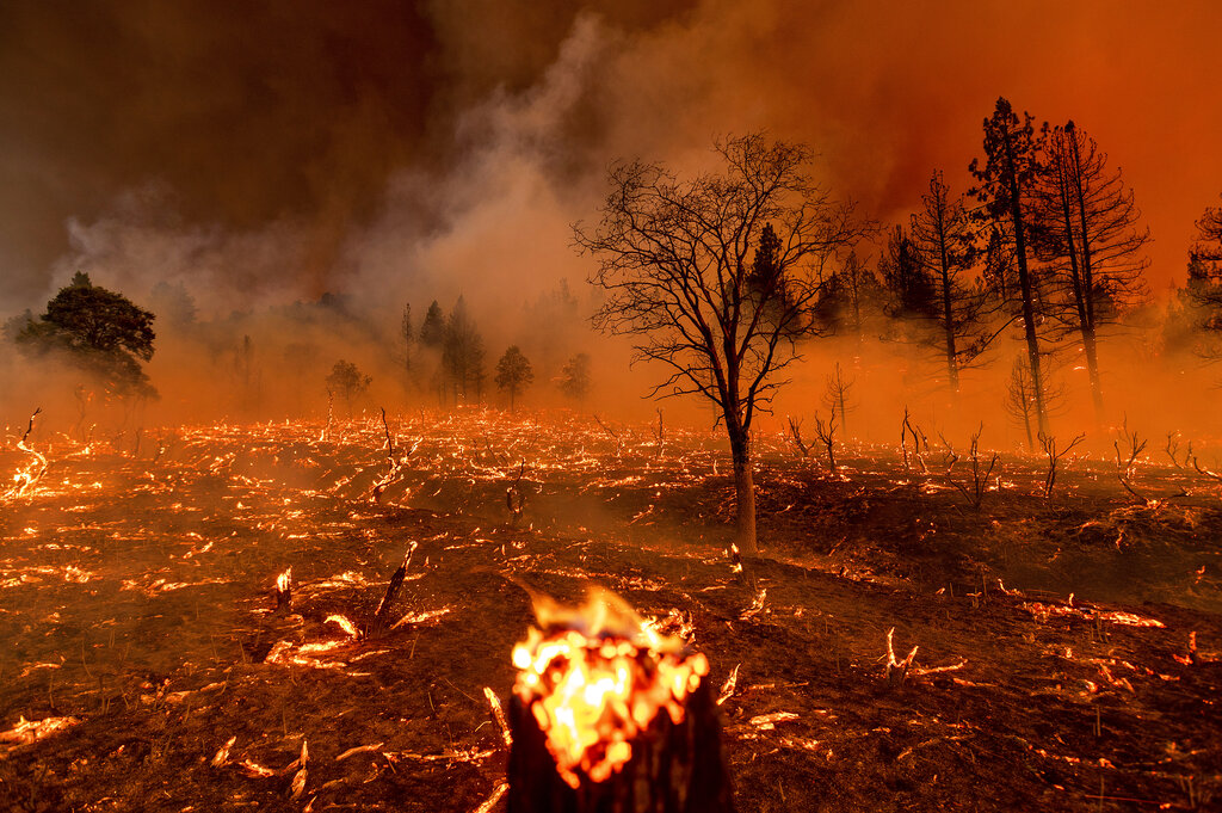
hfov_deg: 84.0
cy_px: 406
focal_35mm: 20
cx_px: 611
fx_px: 678
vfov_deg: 61.8
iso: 560
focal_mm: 20
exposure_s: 1/15
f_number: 4.8
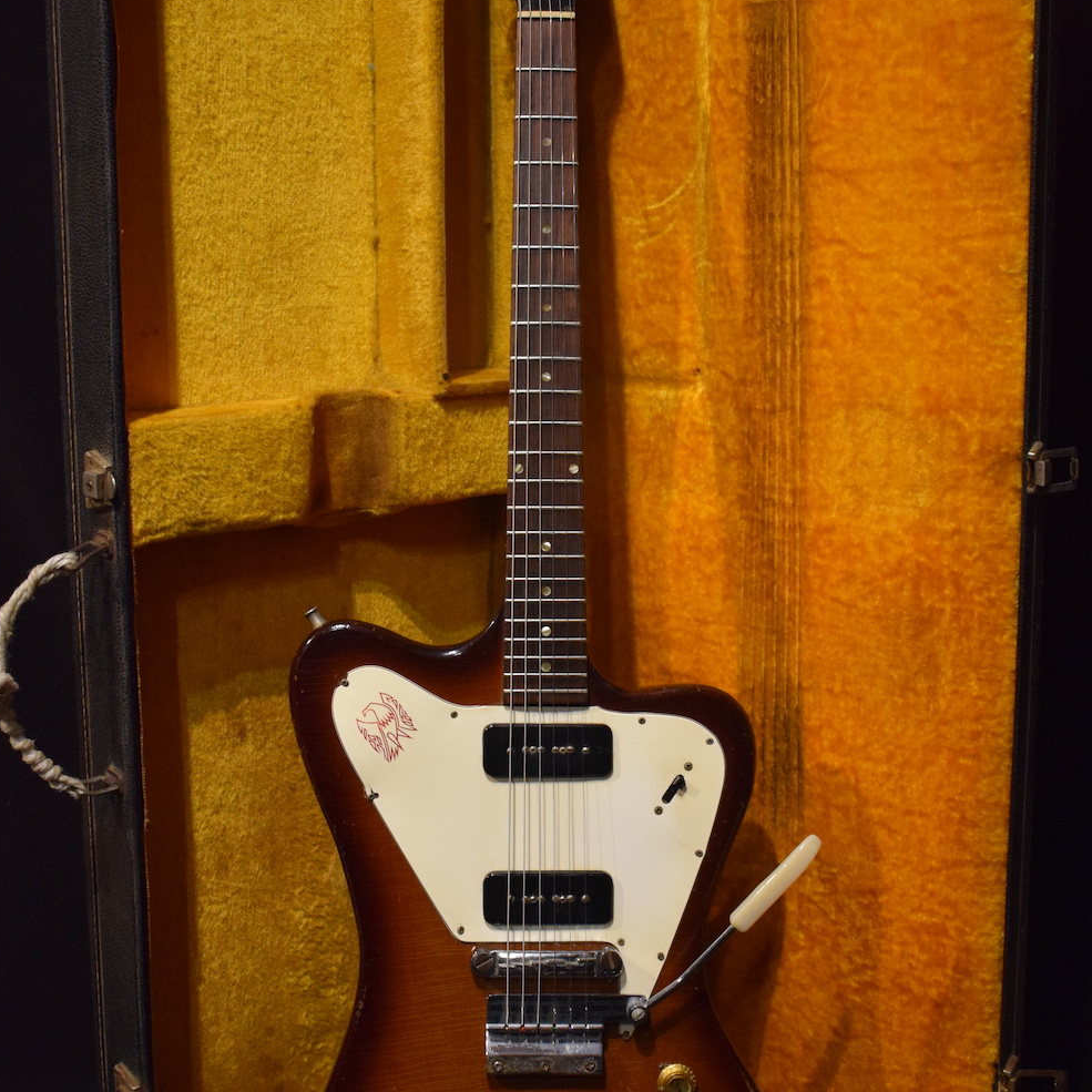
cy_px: 549
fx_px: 1593
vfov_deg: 37.8
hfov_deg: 37.8
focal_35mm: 45
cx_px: 547
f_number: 3.8
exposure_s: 1/60
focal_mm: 23
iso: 2500
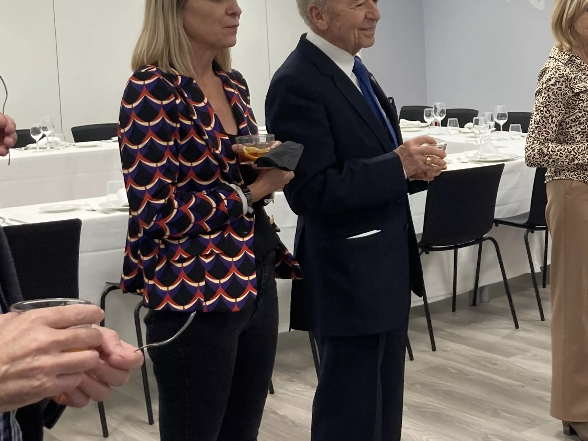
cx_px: 560
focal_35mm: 66
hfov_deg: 28.0
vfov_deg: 22.2
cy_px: 161
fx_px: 1121
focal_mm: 3.99
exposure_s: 1/50
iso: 64
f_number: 1.8
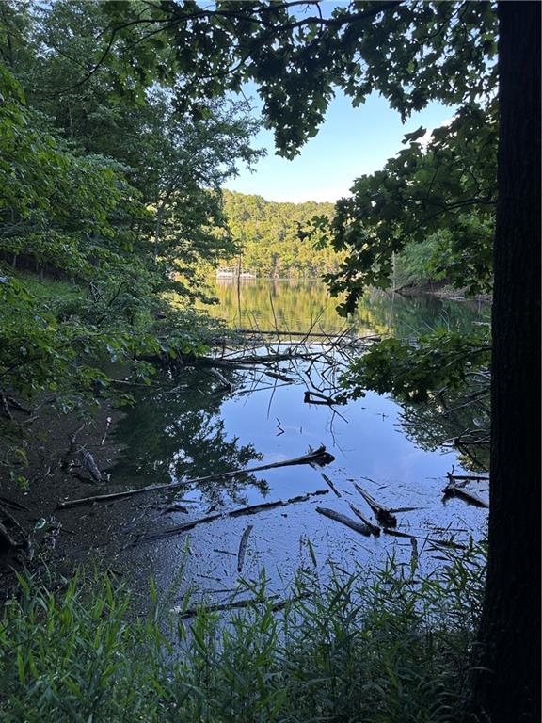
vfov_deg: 71.6
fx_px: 501
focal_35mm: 24
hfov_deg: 56.8
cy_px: 362
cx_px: 271
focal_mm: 6.86
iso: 80
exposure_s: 1/317
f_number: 1.78
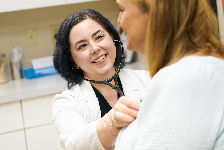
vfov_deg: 13.7
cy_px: 75
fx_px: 622
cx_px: 112
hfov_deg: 20.4
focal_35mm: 100
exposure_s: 1/200
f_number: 4.5
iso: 2000
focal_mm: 100
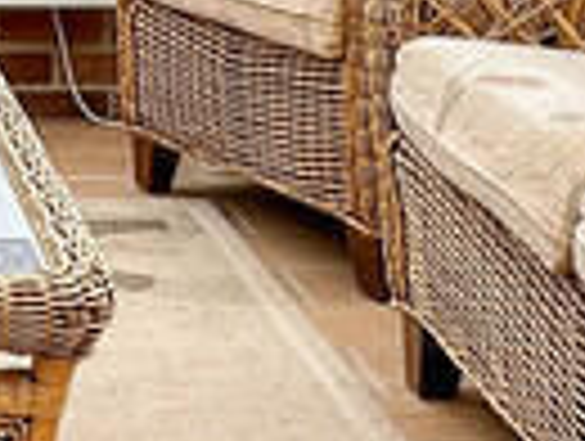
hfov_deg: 16.5
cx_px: -243
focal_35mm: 110
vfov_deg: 13.0
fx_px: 1862
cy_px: -158
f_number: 2.2
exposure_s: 1/191
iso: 40
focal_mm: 2.22
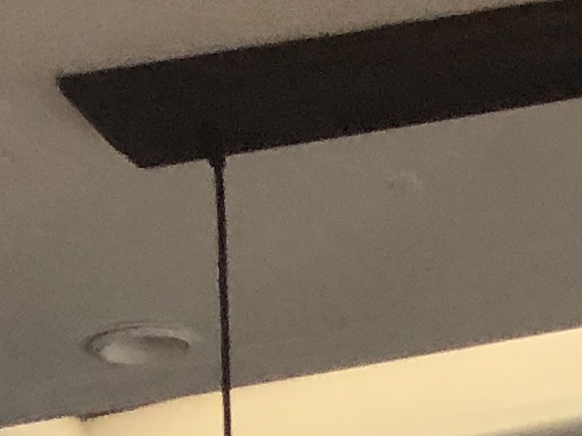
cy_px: 1498
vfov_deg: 6.6
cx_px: 1642
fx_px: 3278
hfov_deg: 8.7
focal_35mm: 195
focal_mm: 3.99
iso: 40
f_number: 1.8
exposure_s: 1/30
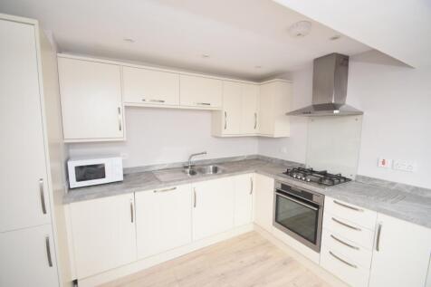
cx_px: 216
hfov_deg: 100.4
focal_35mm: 15
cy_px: 144
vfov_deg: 77.3
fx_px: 180
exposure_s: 1/100
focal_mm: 10
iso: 800
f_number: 5
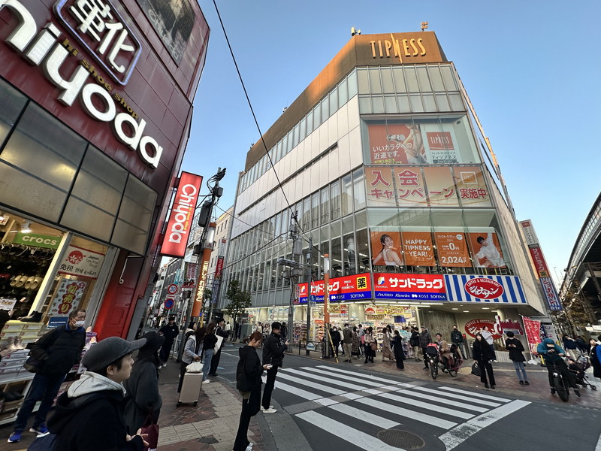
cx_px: 300
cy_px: 226
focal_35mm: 14
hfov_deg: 102.1
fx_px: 243
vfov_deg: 85.7
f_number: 2.2
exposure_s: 1/139
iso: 40
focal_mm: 2.22
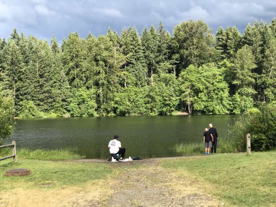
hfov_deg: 36.8
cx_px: 138
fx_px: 415
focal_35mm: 52
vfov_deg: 28.0
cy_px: 104
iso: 16
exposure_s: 1/365
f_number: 2.4
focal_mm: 6
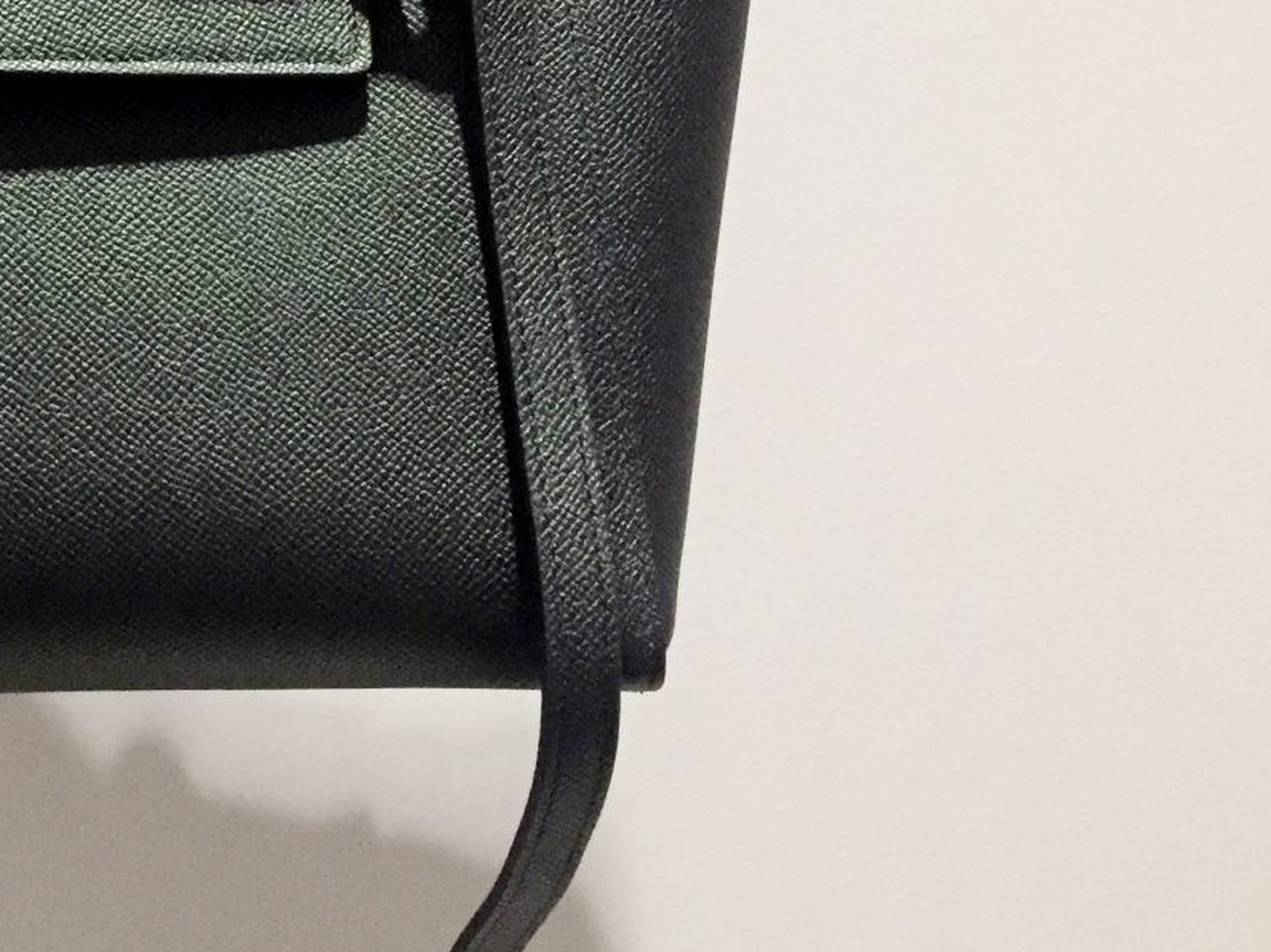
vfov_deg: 21.9
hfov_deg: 27.8
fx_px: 2349
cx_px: -104
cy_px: -52
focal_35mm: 64
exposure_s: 1/15
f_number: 2.2
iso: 400
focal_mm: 4.15
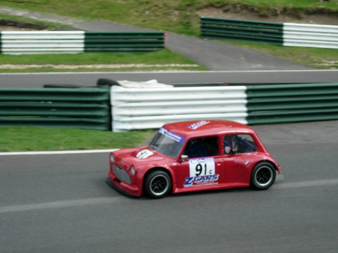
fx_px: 1103
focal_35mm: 113
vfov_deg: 13.1
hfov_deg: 17.4
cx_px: 169
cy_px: 126
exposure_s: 1/256
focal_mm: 23.4
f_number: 4.9
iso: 64
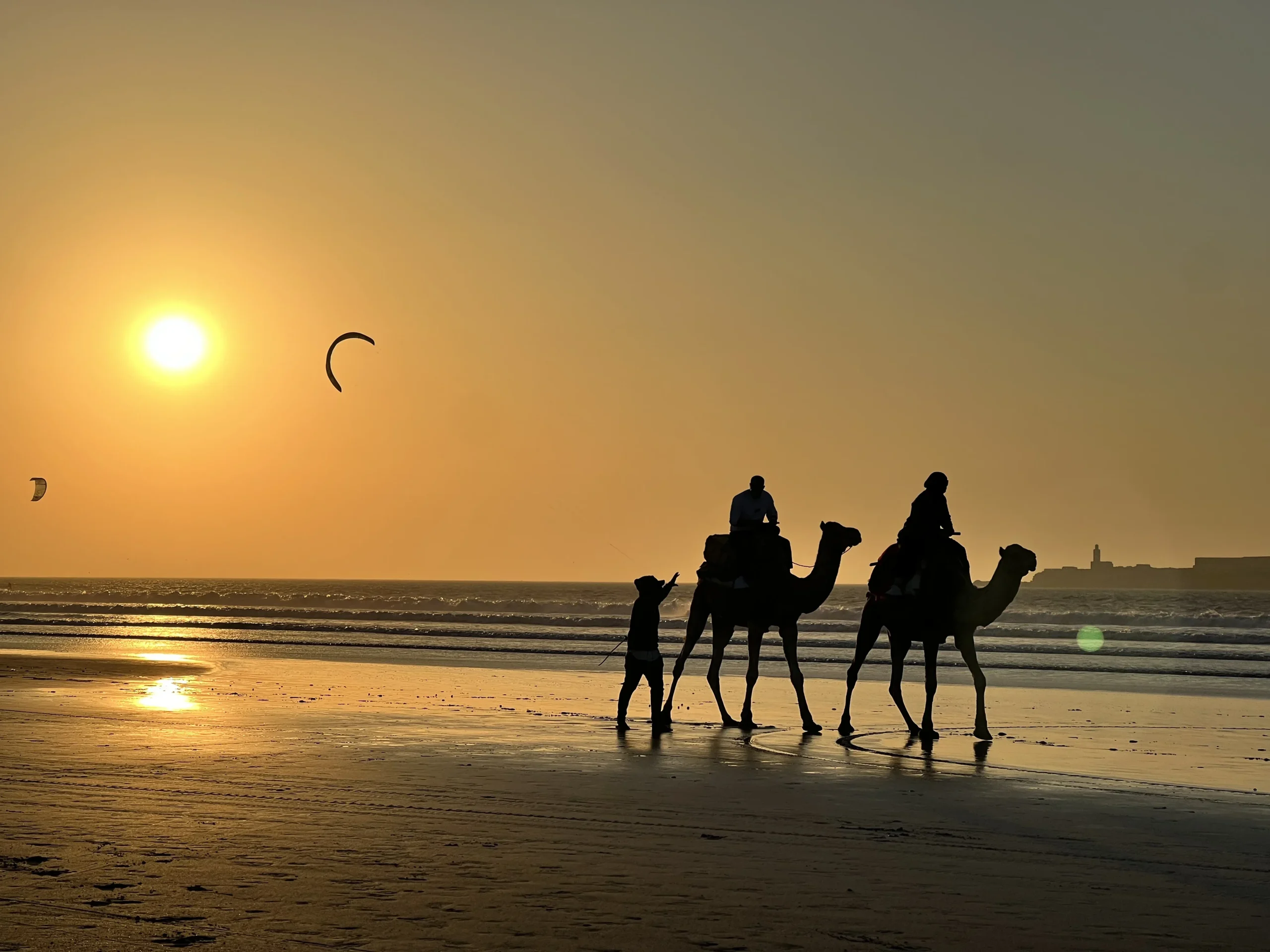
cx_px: 635
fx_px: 2825
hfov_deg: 25.3
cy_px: 476
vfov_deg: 19.1
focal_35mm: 77
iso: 20
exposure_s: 1/2660
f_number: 2.8
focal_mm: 9
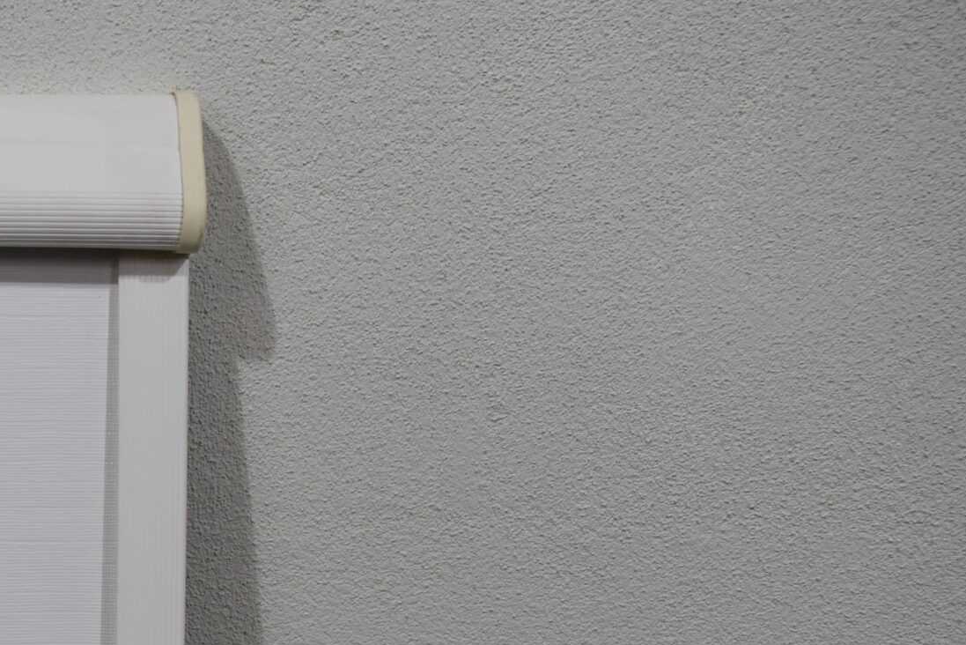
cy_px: 710
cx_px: -120
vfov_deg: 17.1
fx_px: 2067
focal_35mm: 77
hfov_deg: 24.4
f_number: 5.6
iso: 220
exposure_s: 1/125
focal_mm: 22
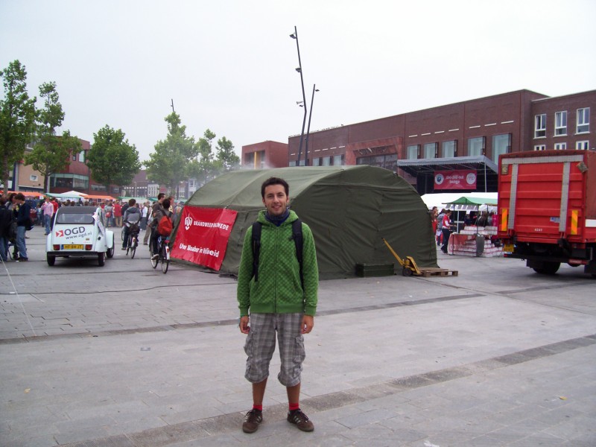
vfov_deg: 41.8
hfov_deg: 54.0
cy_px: 224
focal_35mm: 34
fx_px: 585
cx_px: 298
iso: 80
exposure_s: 1/182
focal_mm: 5.6
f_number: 2.7
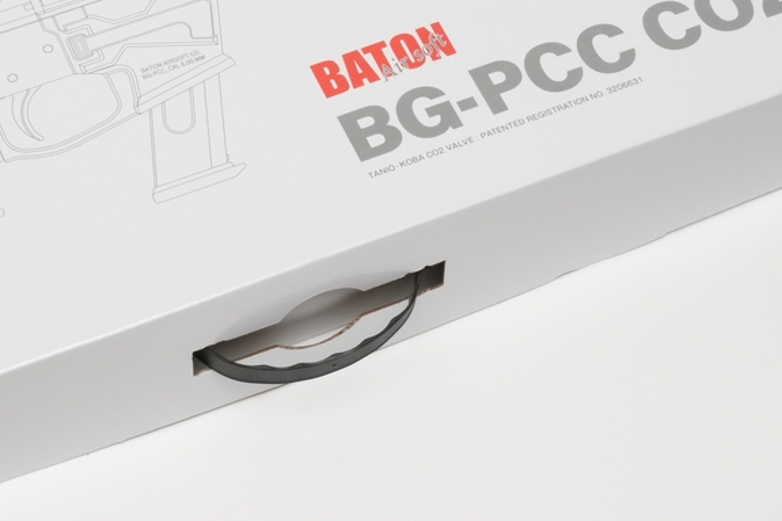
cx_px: 156
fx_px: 2259
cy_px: 113
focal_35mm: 104
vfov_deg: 13.1
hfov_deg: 19.4
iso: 1600
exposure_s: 1/60
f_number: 22
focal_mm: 37
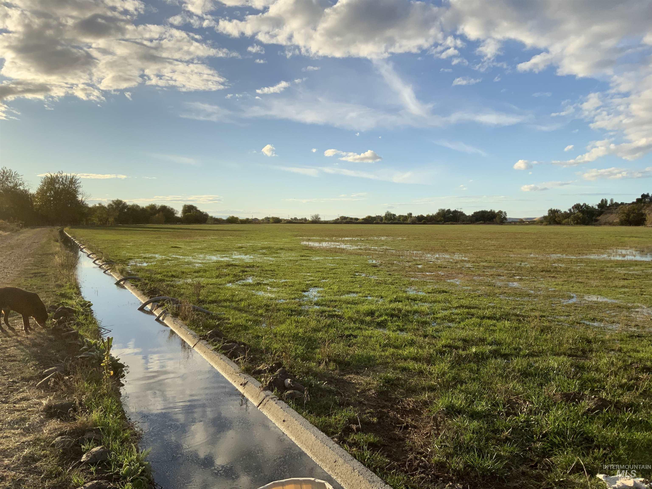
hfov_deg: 61.7
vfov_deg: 48.2
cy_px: 244
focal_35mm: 29
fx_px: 546
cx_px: 326
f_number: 1.8
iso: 20
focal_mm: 3
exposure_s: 1/2320
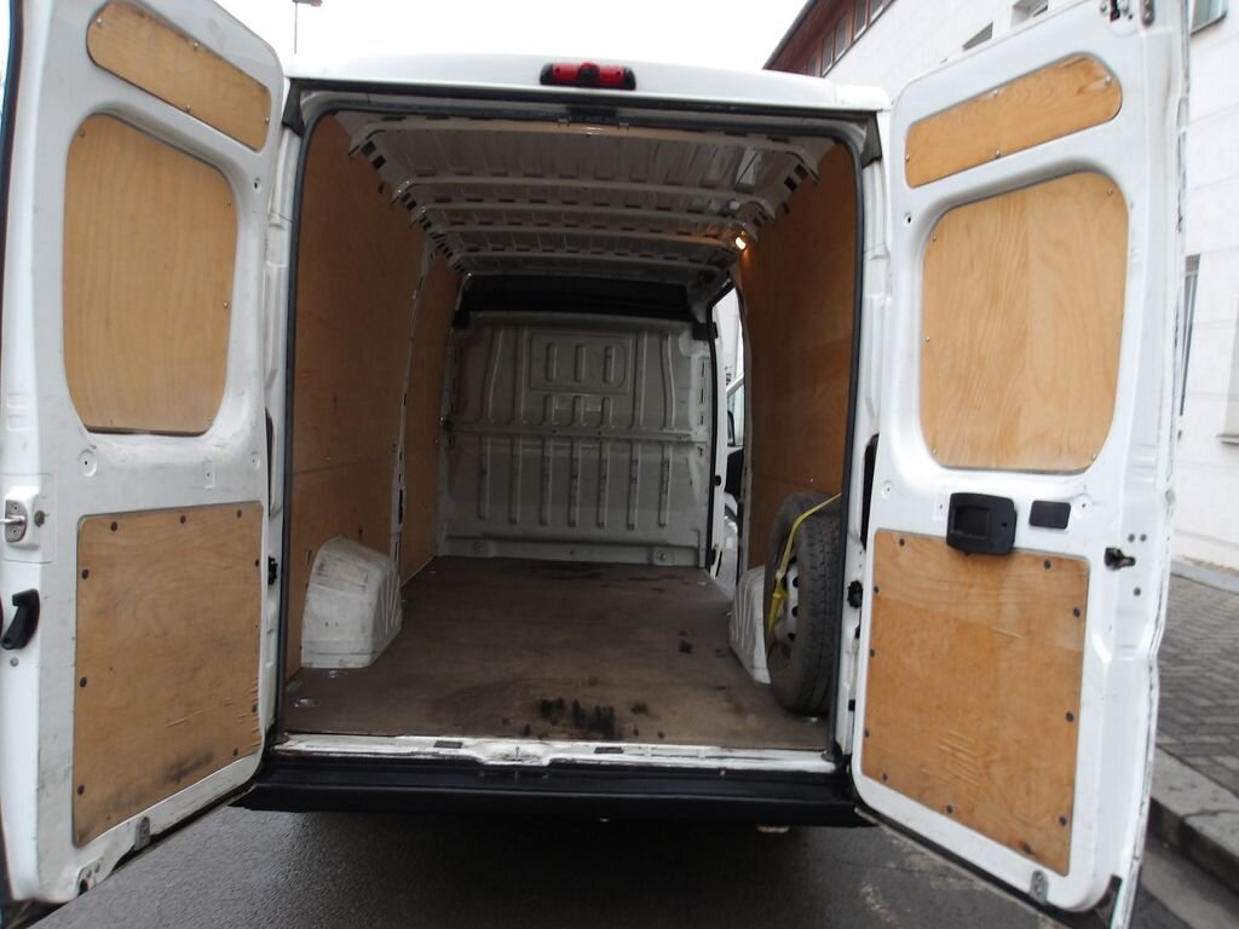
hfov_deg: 65.3
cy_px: 464
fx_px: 966
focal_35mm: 27
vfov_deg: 51.4
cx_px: 620
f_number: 3
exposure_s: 1/24
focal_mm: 4.9
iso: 160
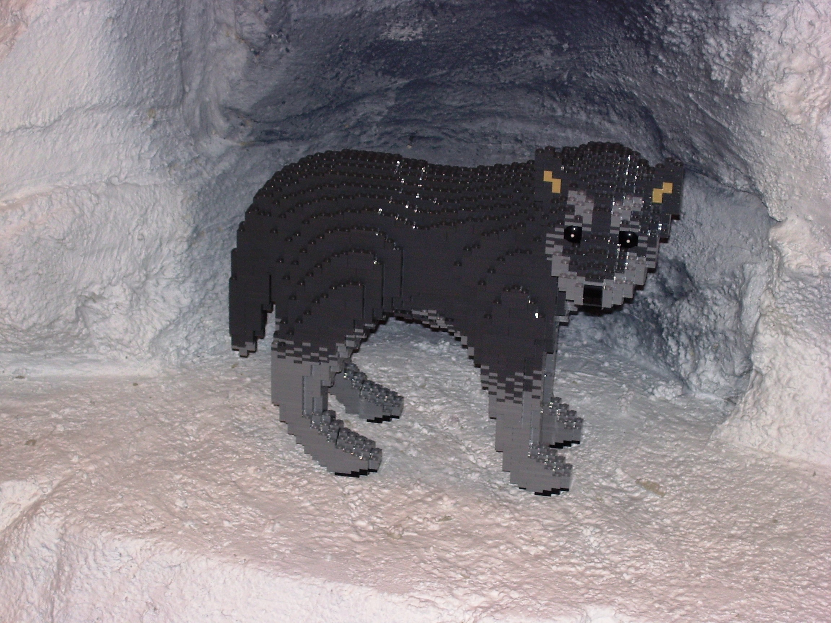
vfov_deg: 17.0
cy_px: 312
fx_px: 2089
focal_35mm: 87
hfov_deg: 22.5
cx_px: 416
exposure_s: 1/90
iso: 80
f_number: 4.3
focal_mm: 14.3
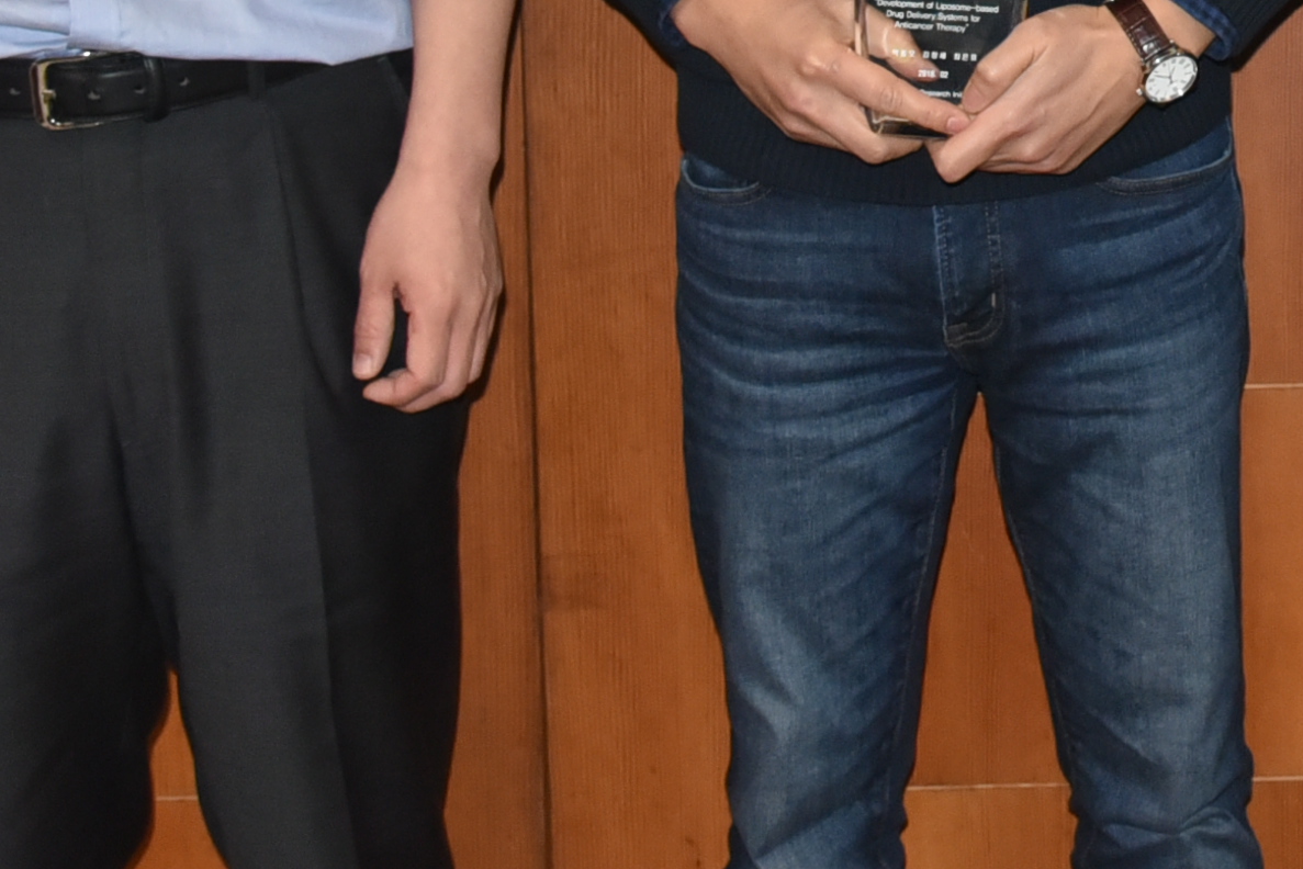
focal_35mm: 114
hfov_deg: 16.9
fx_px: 4127
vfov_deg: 11.4
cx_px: 1686
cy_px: -535
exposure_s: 1/160
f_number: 6.3
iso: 2000
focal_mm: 30
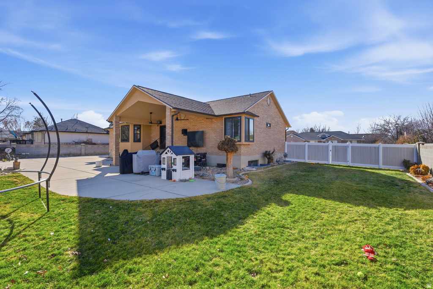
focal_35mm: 16
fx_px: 192
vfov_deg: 73.8
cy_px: 144
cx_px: 216
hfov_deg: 96.7
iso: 250
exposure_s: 1/8000
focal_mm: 16
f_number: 9
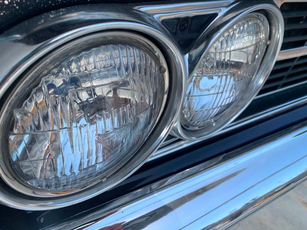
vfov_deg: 53.1
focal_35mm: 26
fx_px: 231
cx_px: 154
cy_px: 115
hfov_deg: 67.3
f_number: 1.8
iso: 25
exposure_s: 1/1560
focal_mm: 4.25
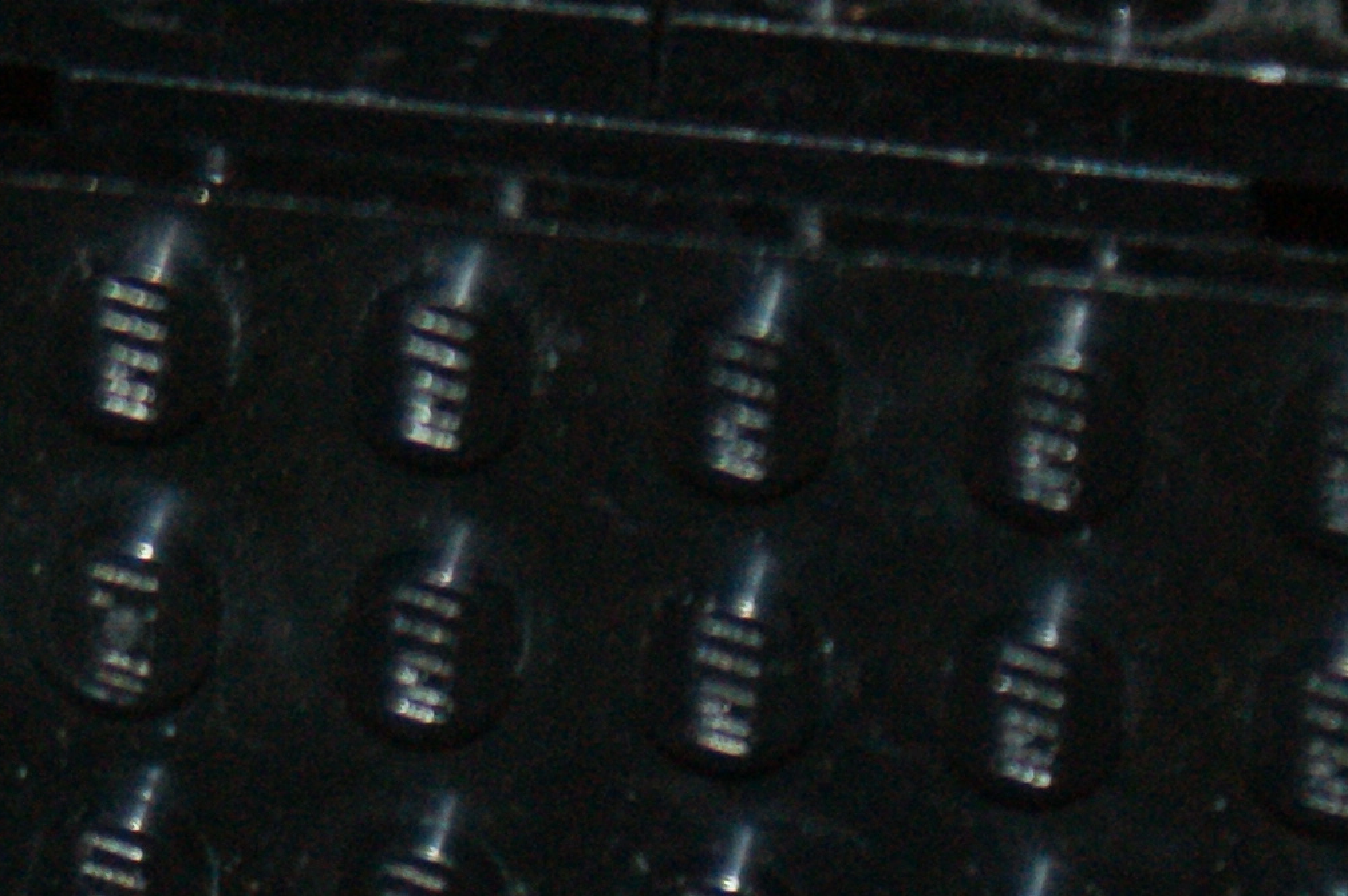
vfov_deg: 2.9
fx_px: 17924
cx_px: 355
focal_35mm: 479
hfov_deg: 4.3
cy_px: 1434
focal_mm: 70
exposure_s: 1/125
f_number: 5.6
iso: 400
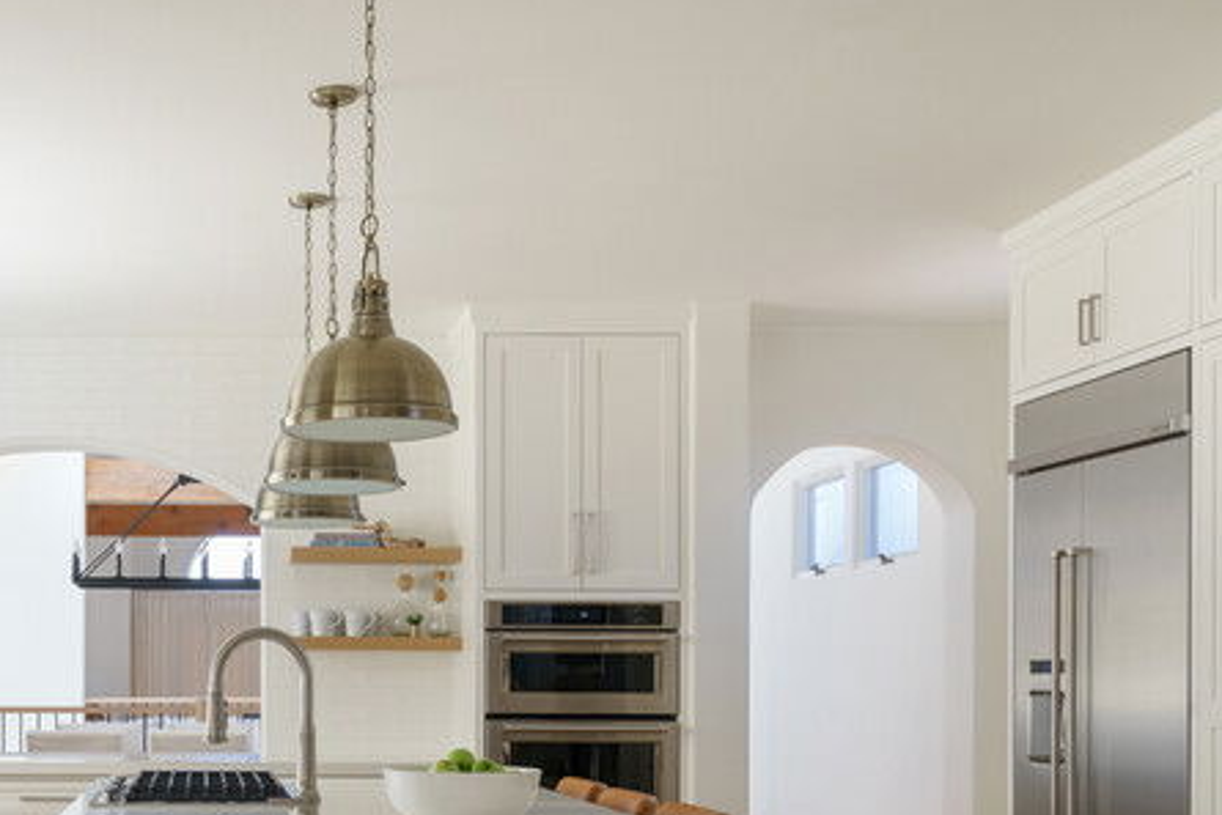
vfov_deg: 25.0
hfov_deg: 36.0
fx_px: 1800
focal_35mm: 53
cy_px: 682
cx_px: 206
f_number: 10
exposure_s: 1/8
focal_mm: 31
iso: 320
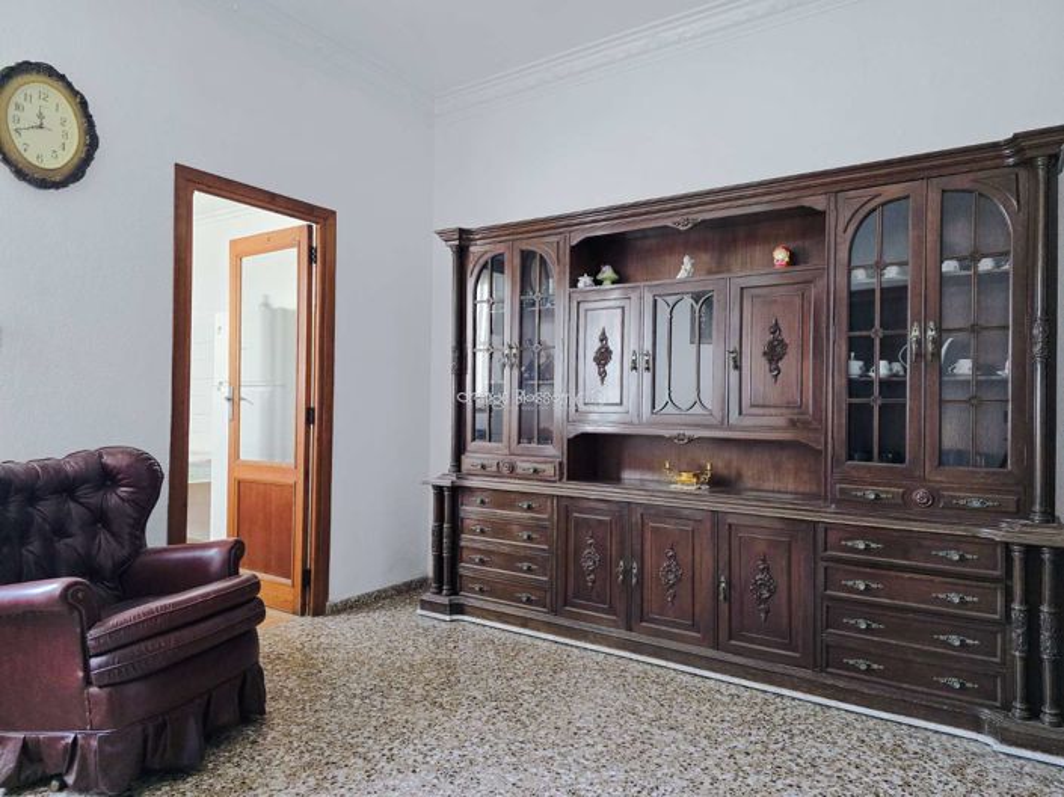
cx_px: 532
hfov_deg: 74.0
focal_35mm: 23
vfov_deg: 58.8
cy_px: 398
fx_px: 707
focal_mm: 6.3
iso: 640
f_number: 1.7
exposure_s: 1/100
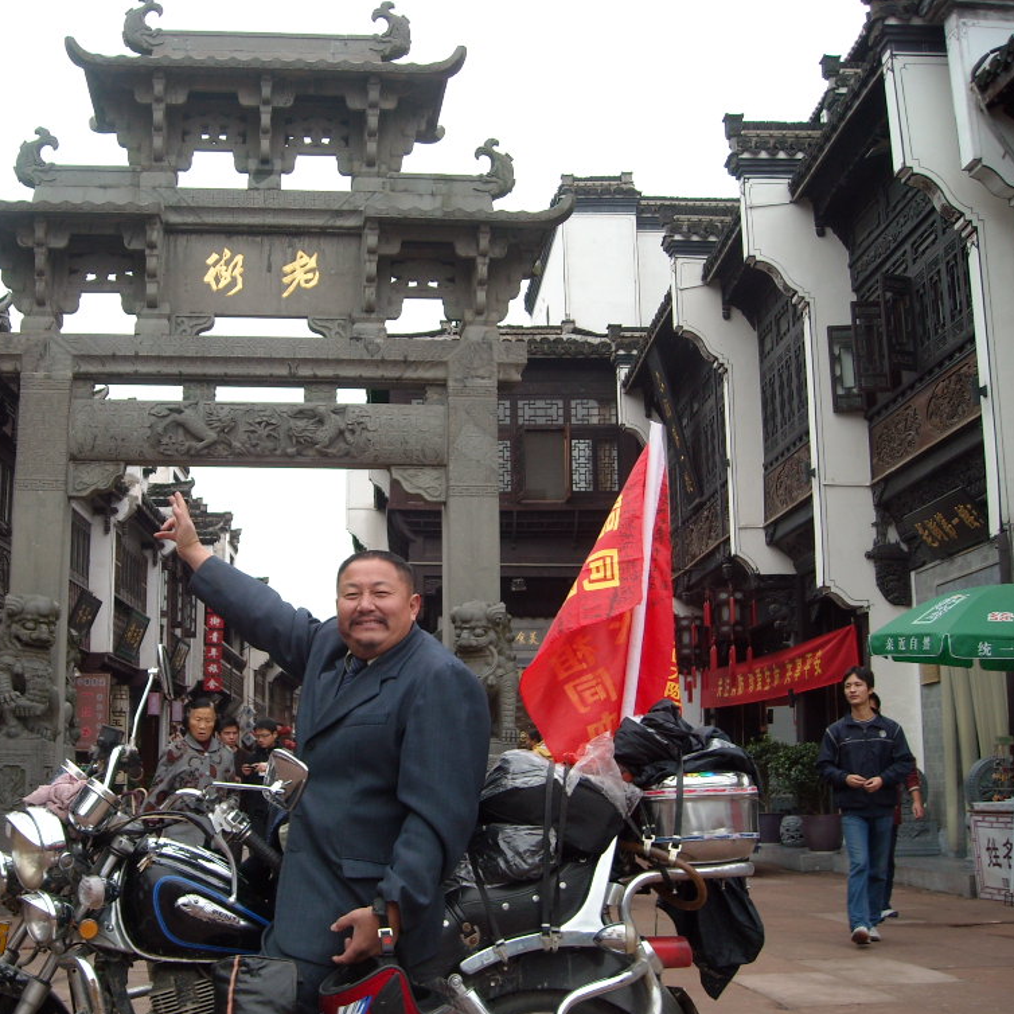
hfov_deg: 39.6
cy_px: 512
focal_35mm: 42
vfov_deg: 40.0
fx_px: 1392
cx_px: 356
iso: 64
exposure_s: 1/74
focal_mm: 5.7
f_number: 2.8
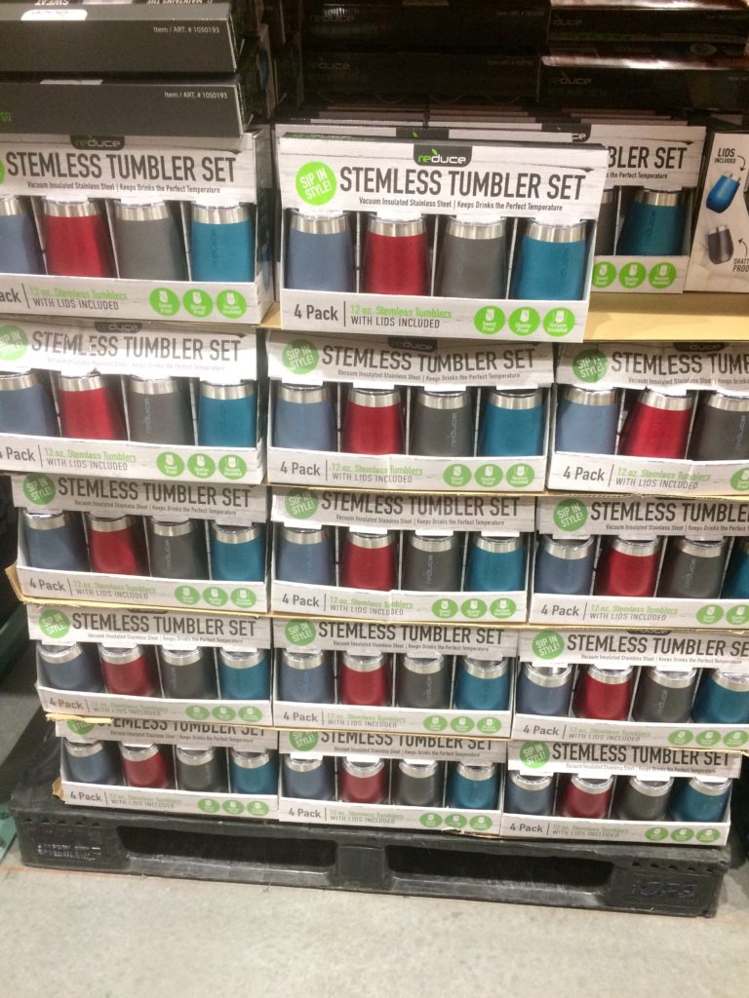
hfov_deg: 48.2
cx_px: 374
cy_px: 499
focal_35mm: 29
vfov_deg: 61.7
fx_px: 837
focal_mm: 4.15
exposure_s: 1/30
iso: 125
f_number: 2.2
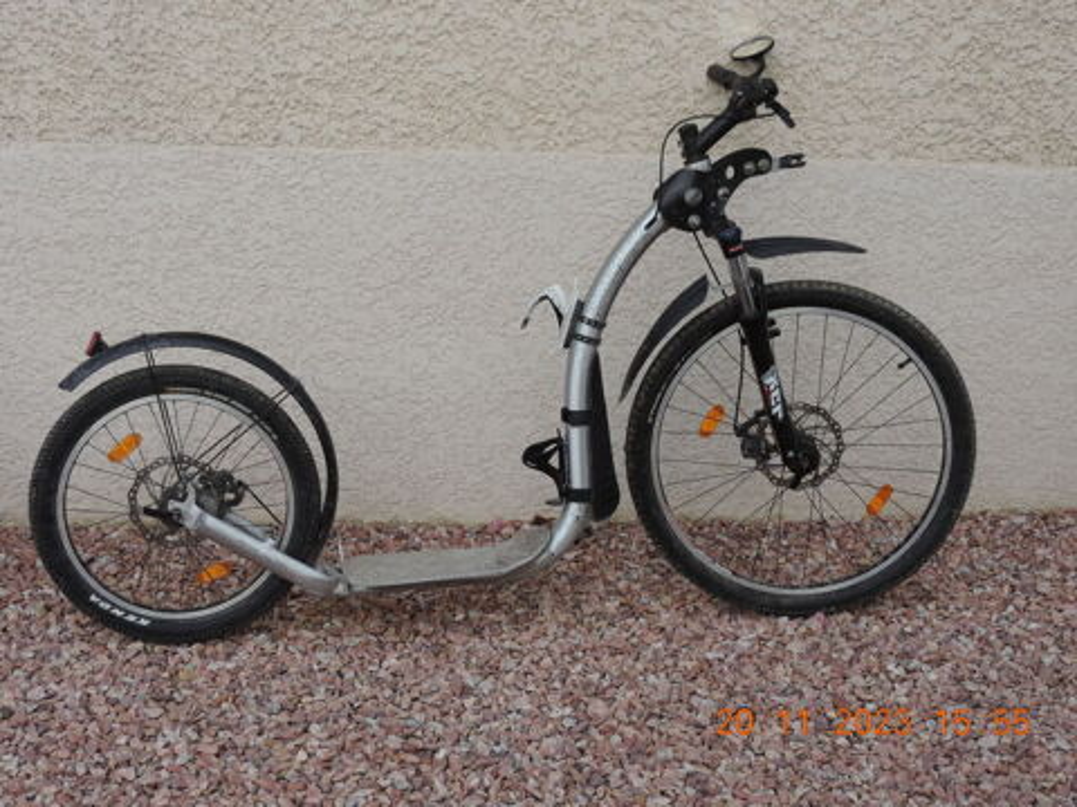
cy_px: 404
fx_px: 1556
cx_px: 538
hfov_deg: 38.2
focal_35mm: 50
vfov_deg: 29.1
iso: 80
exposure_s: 1/320
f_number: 3.6
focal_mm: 8.9
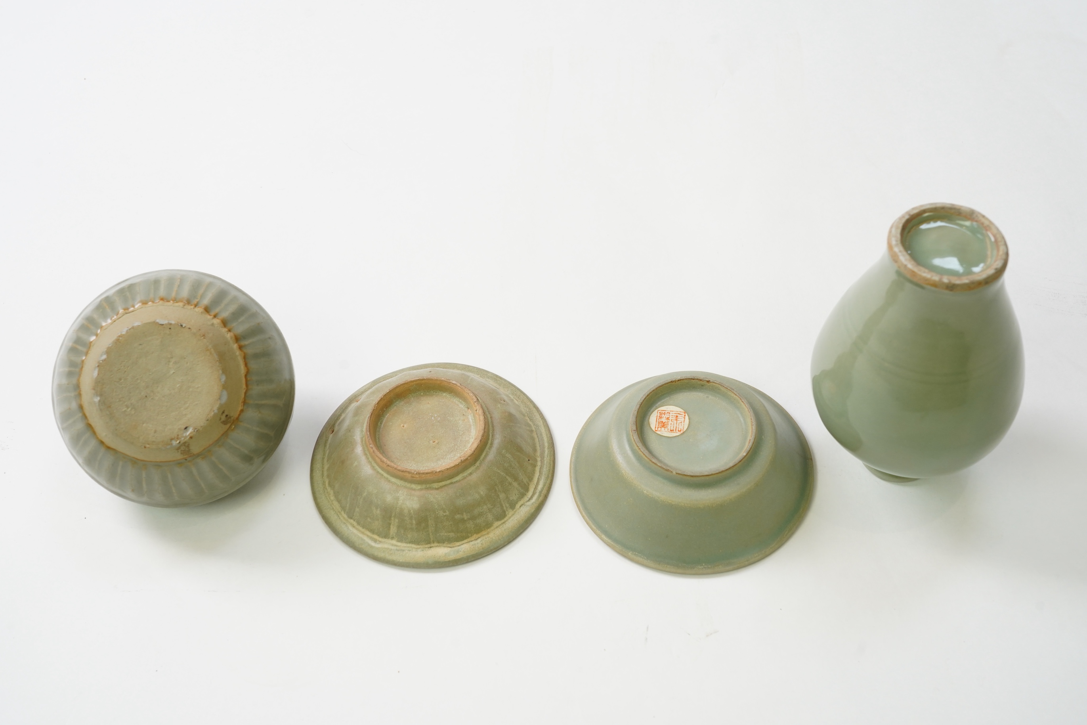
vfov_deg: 29.9
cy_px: 362
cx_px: 544
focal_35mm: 45
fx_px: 1359
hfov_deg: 43.6
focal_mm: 45
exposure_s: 1/125
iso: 1000
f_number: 10
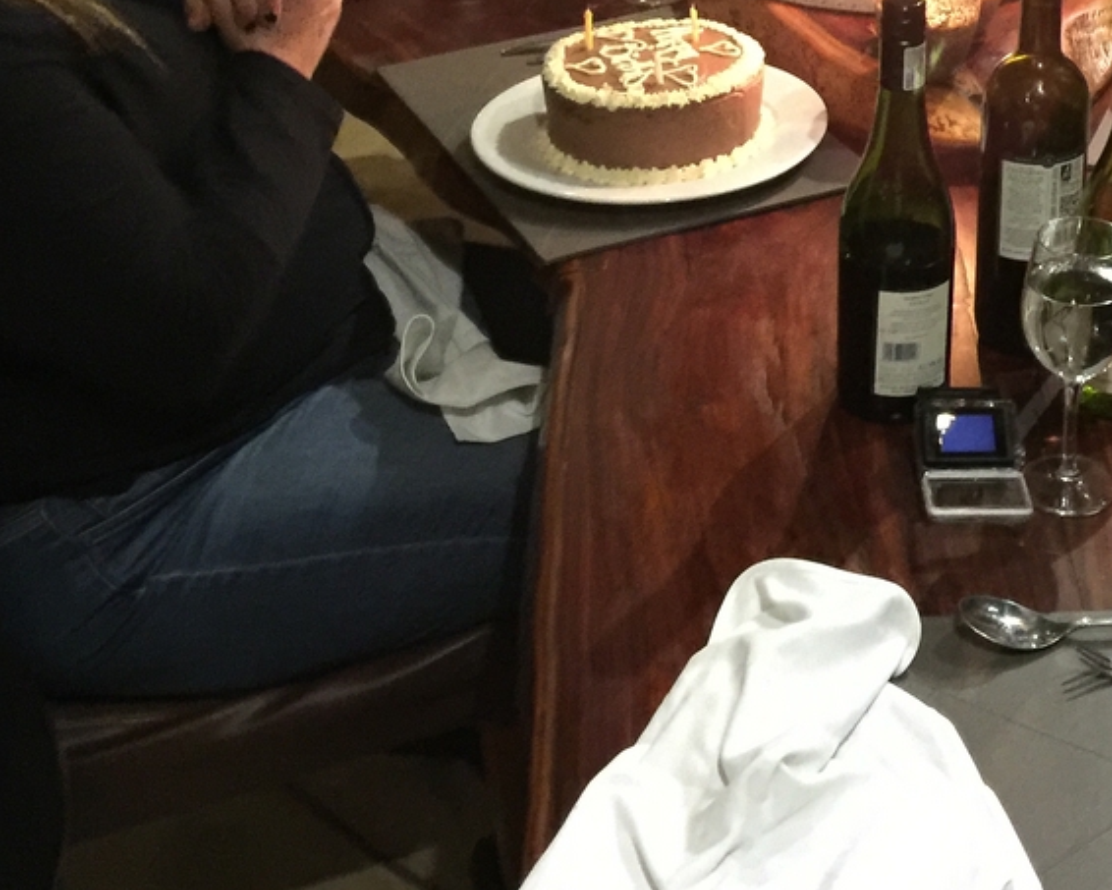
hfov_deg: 28.6
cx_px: 963
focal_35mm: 64
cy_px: 12
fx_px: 2107
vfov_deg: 23.0
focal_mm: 4.15
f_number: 2.2
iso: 200
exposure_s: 1/4
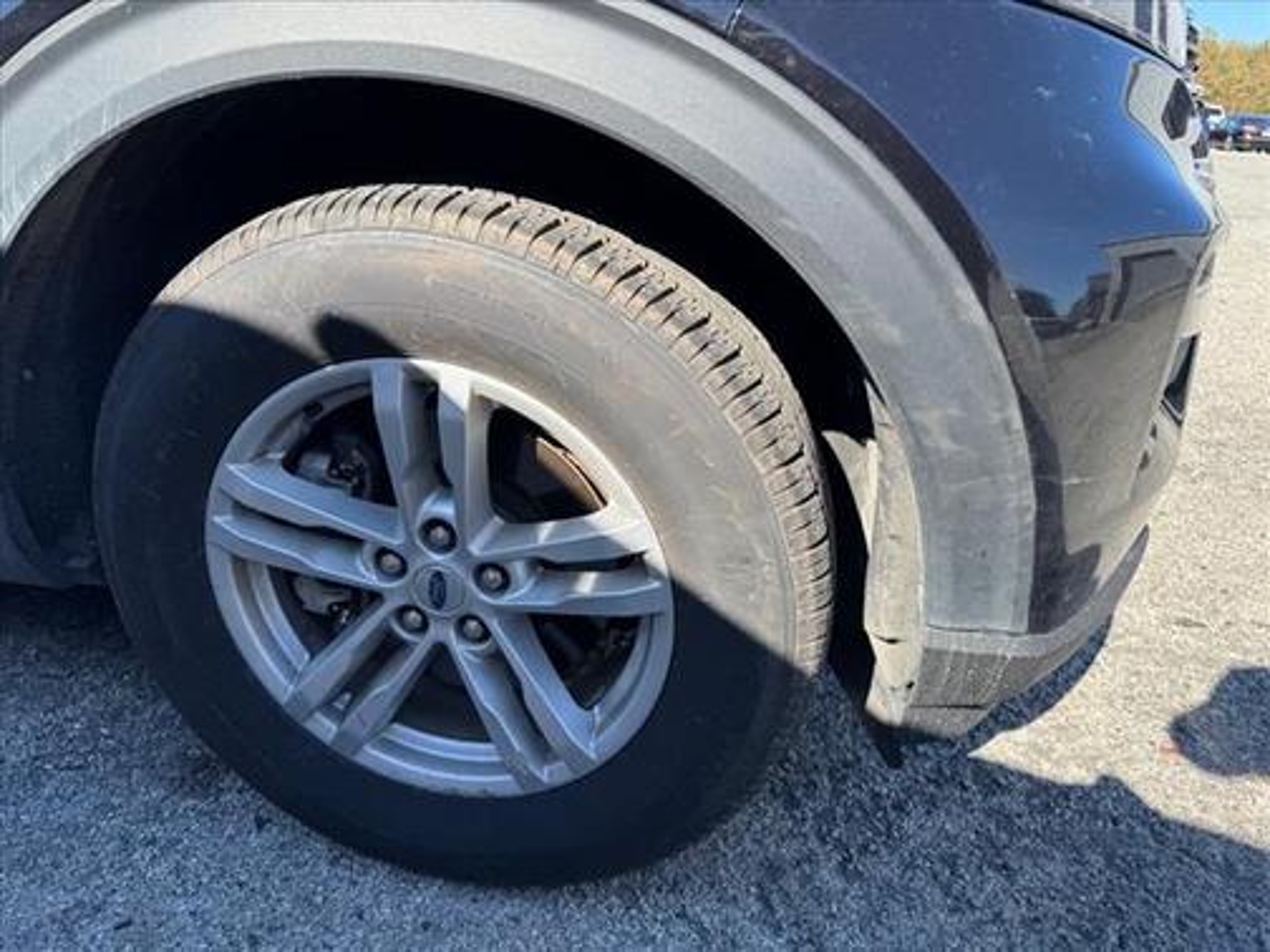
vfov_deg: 56.8
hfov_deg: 71.6
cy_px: 476
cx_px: 635
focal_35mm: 24
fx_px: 881
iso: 80
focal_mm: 6.76
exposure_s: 1/1238
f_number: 1.78
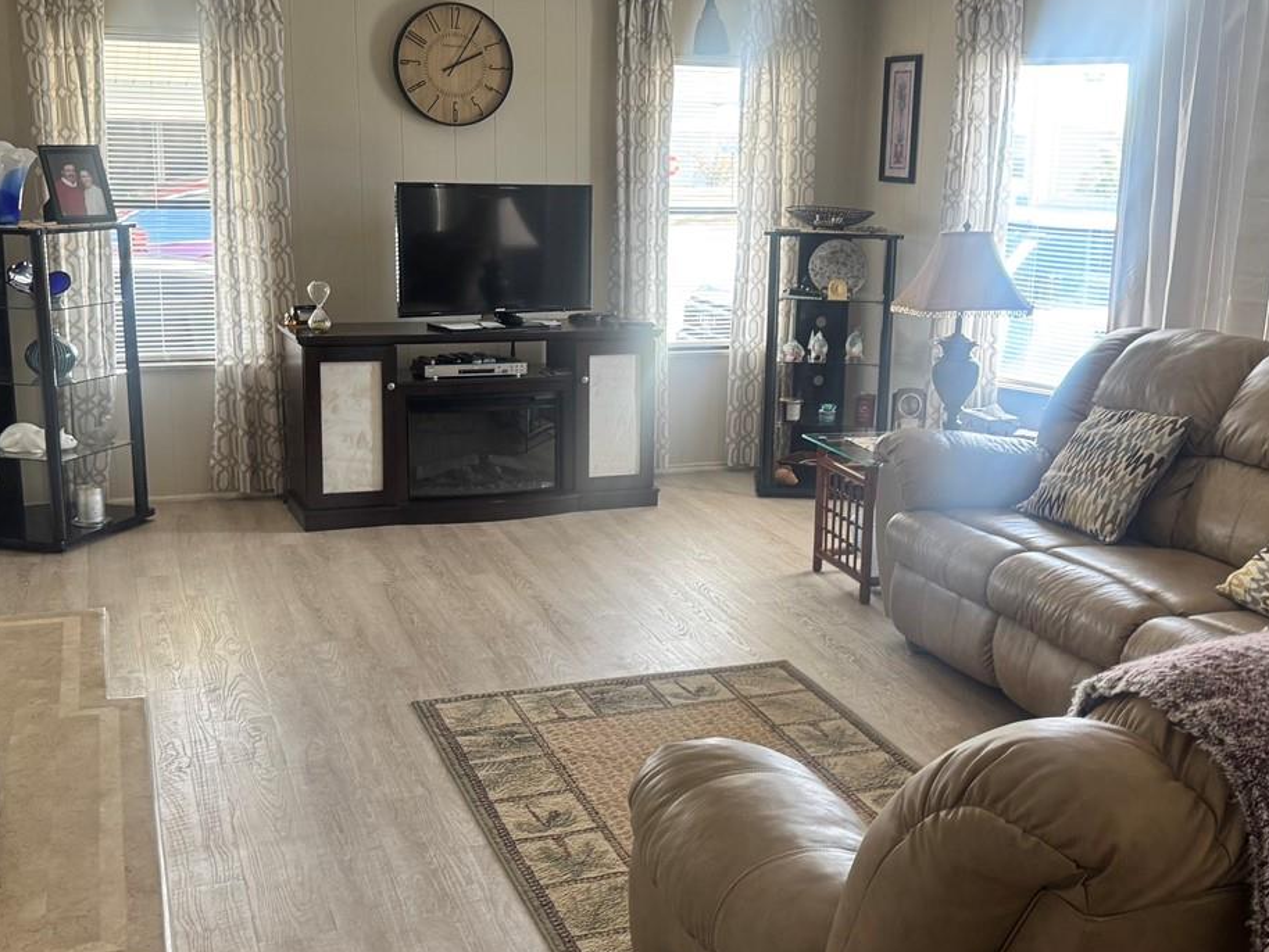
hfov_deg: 44.7
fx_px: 1540
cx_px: 705
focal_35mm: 42
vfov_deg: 34.4
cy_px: 466
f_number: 1.78
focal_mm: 6.76
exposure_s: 1/120
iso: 160
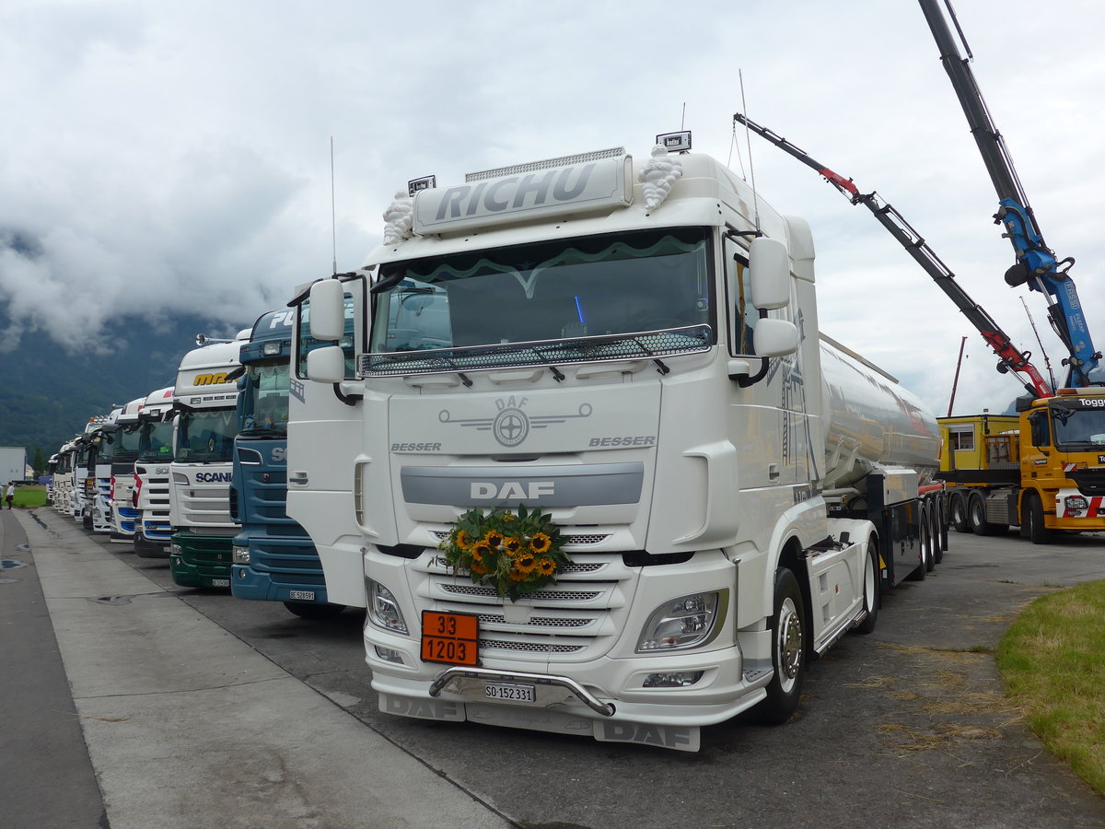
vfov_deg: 48.2
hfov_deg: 61.7
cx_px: 552
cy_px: 414
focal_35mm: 29
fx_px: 926
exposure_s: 1/1000
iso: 80
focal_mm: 6
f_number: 2.8
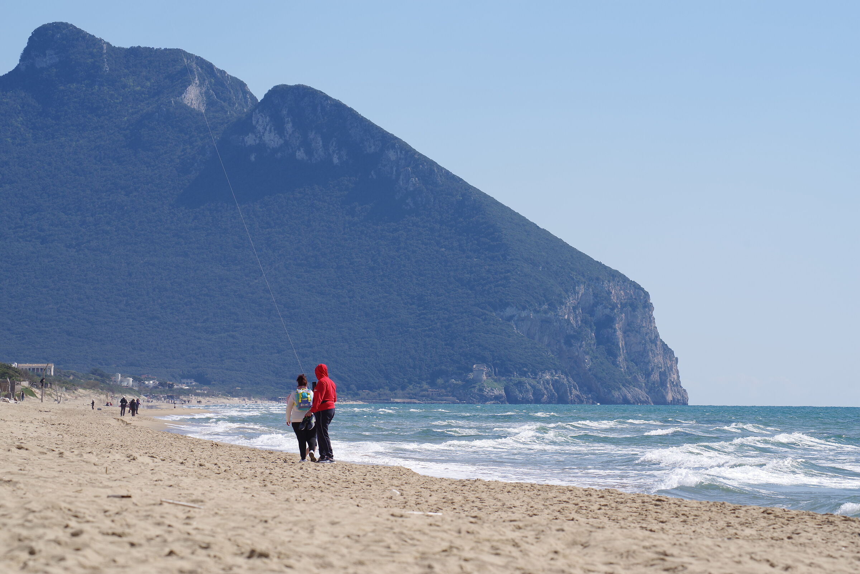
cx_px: 430
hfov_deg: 13.7
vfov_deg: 9.2
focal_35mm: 150
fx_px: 3584
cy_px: 287
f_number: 9
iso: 100
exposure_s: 1/200
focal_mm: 150
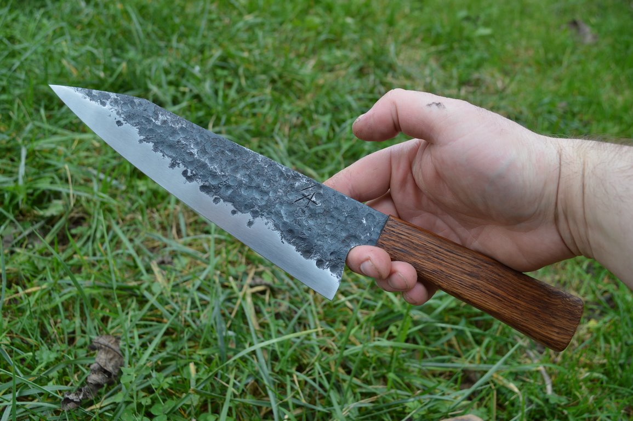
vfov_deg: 36.8
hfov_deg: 53.2
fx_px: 632
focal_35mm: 36
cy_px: 210
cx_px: 316
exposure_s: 1/125
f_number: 5.6
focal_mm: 24
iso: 400
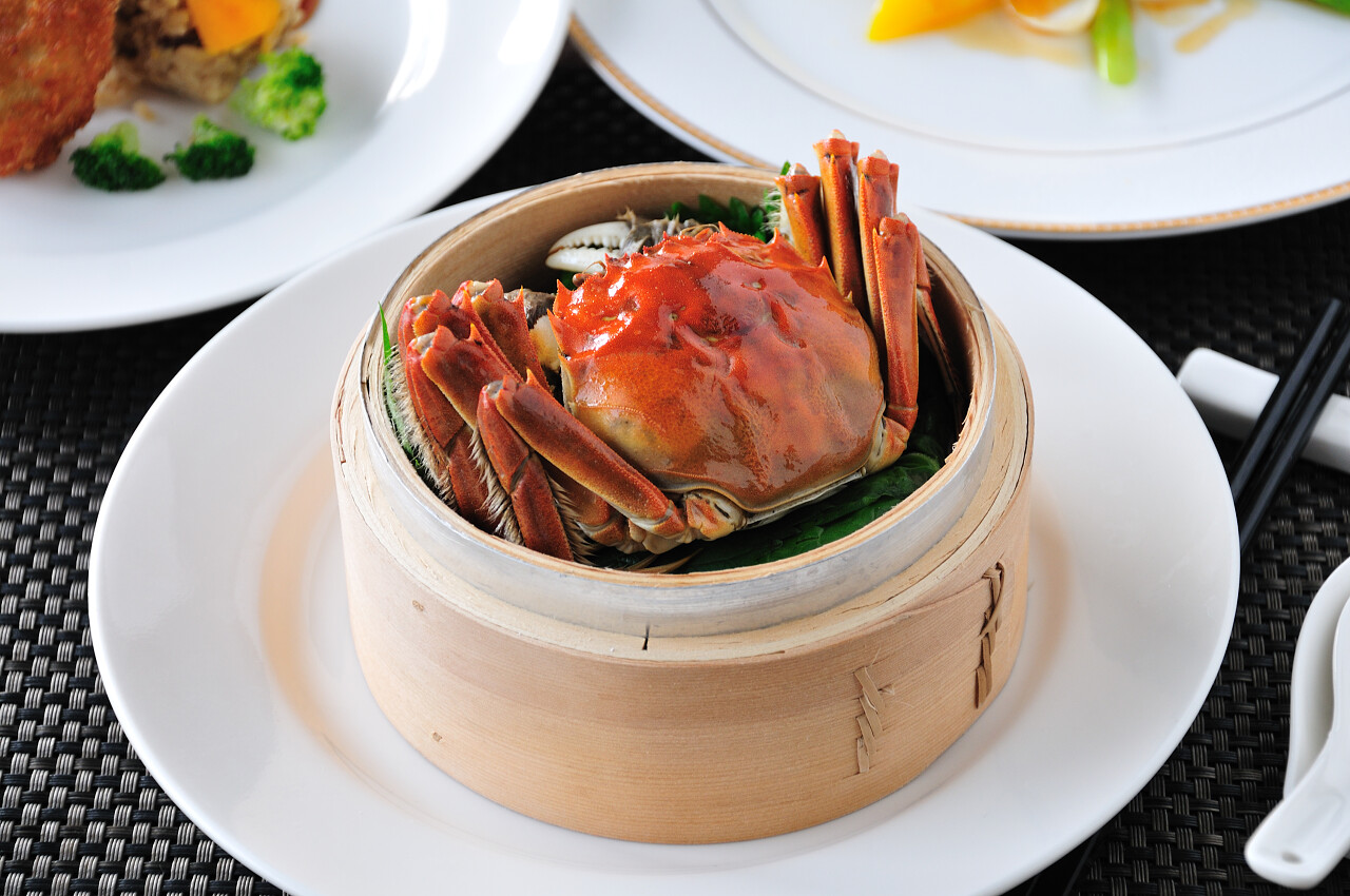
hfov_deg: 19.5
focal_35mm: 105
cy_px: 448
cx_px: 675
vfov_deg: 13.0
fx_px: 3932
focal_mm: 70
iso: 200
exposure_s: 1/25
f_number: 5.6
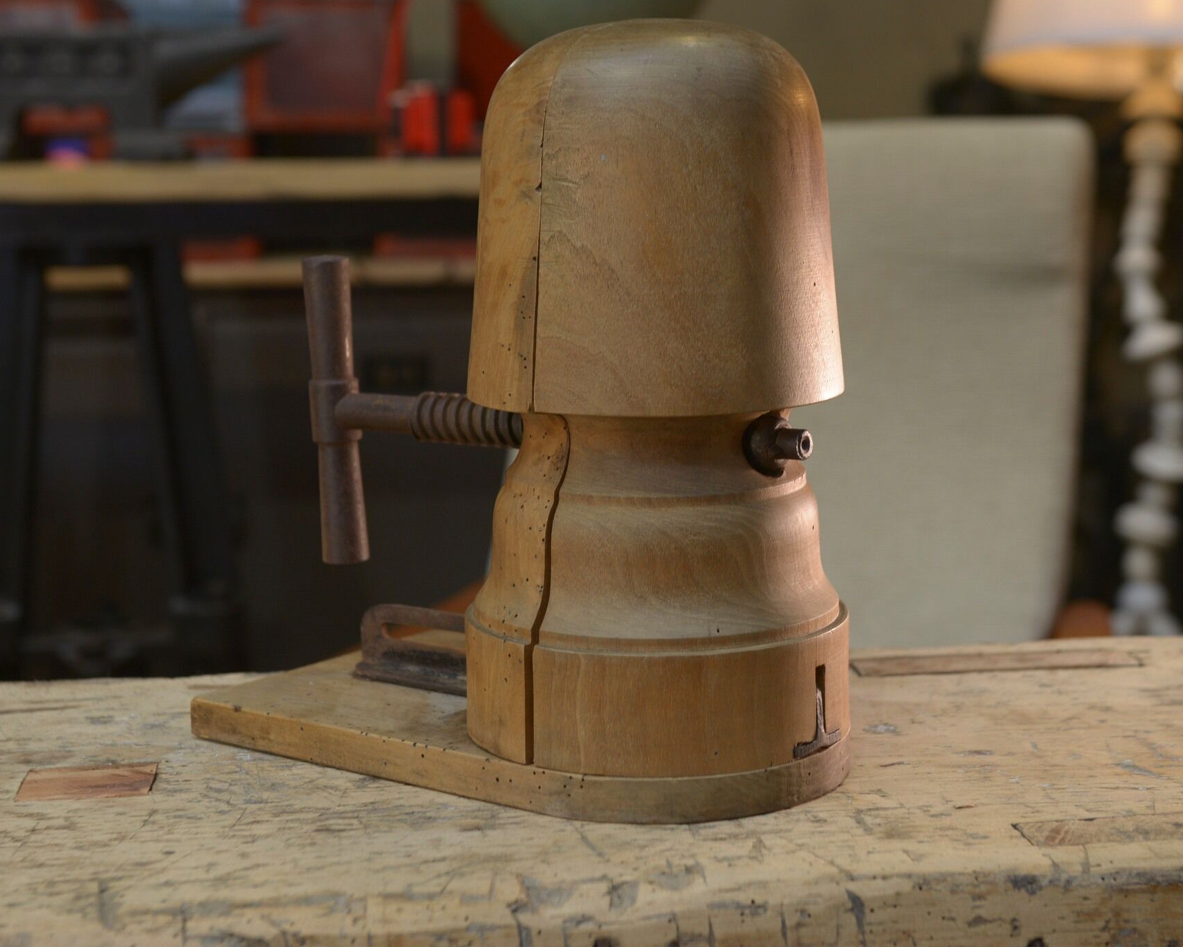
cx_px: 581
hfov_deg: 28.7
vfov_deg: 23.1
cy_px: 428
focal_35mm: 66
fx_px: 2311
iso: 500
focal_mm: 52
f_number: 4.5
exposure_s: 1/50
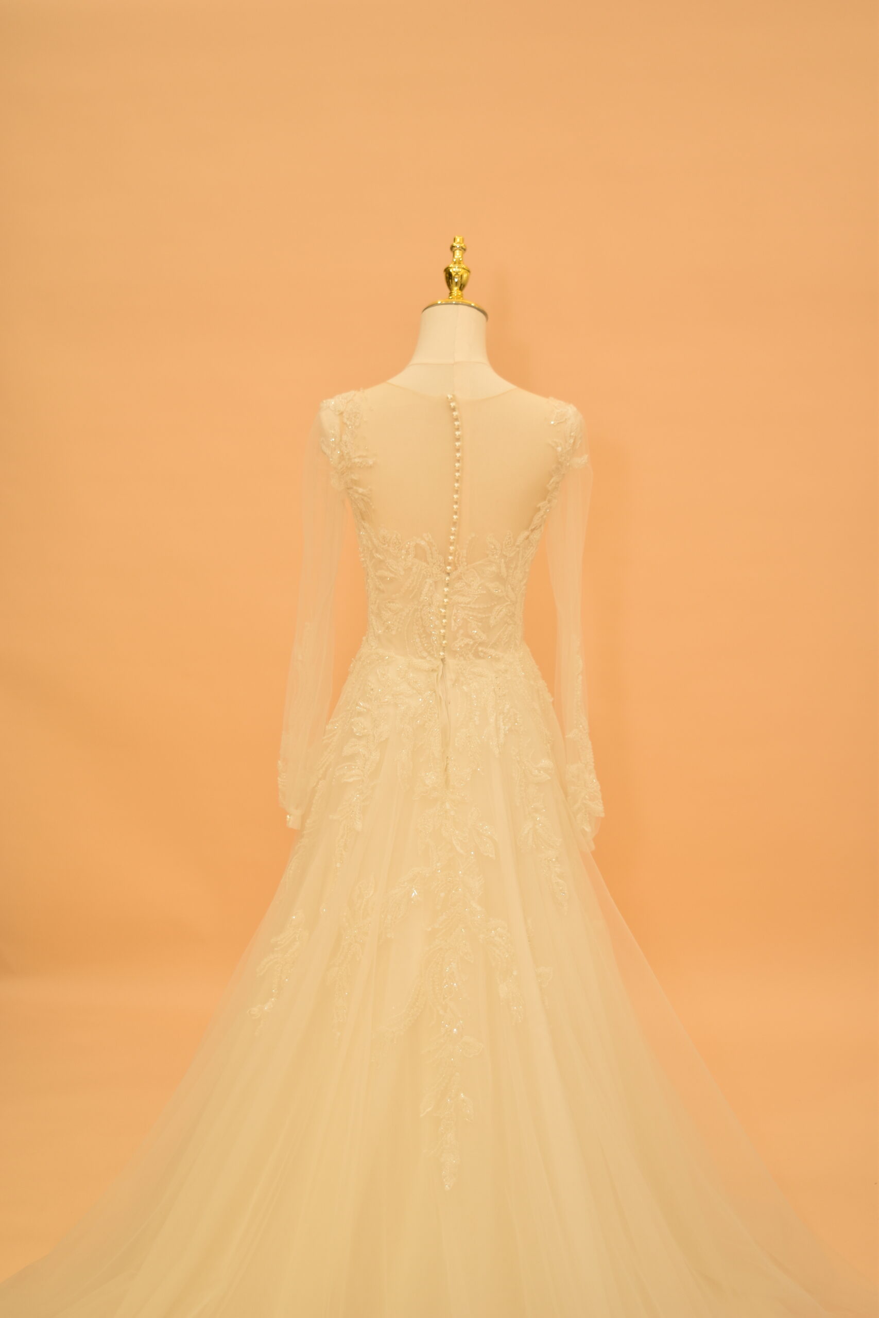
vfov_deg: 47.9
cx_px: 440
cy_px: 659
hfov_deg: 33.0
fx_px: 1483
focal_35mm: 40
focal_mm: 27
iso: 250
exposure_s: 1/60
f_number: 4
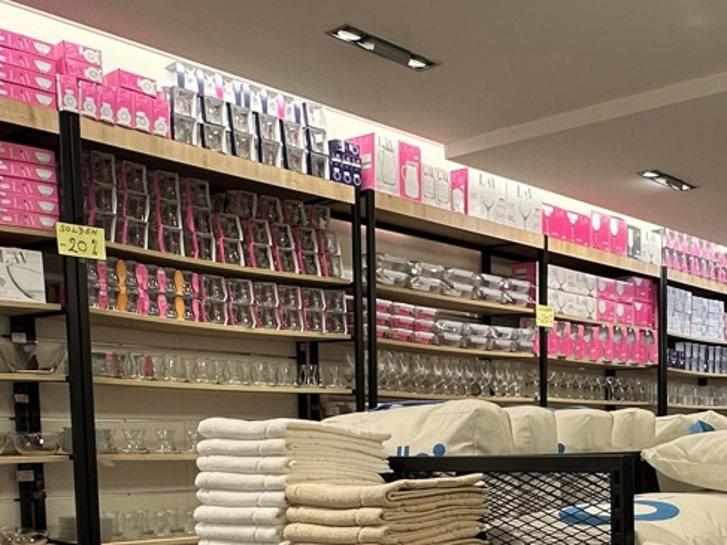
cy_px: 523
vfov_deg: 29.7
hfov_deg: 38.7
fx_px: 966
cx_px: 637
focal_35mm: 46
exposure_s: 1/100
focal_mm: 2.22
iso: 125
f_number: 2.2
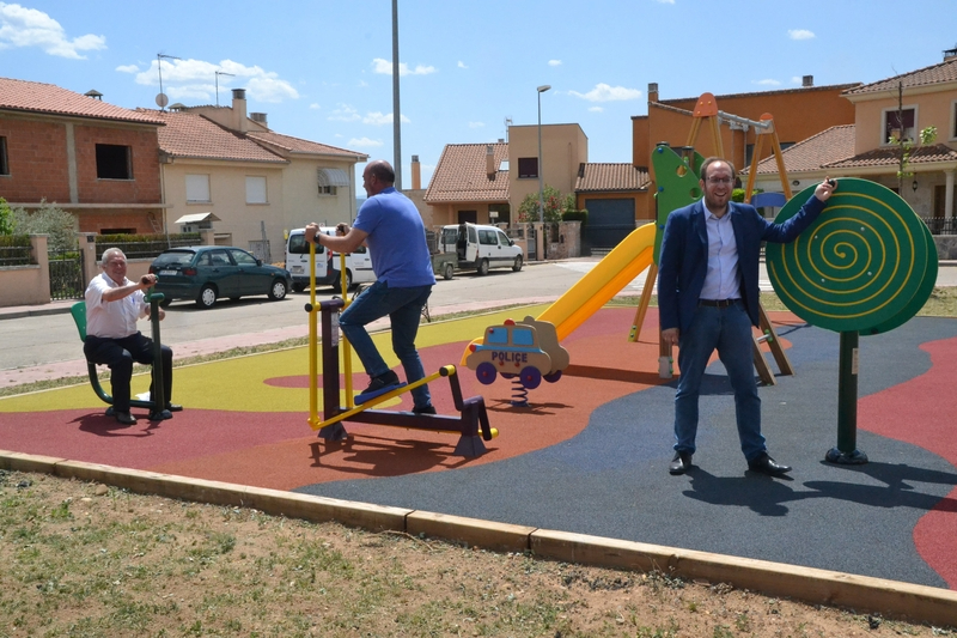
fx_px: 1595
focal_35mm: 60
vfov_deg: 22.6
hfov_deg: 33.4
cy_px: 319
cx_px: 478
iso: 3200
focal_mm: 40
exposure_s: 1/1600
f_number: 20
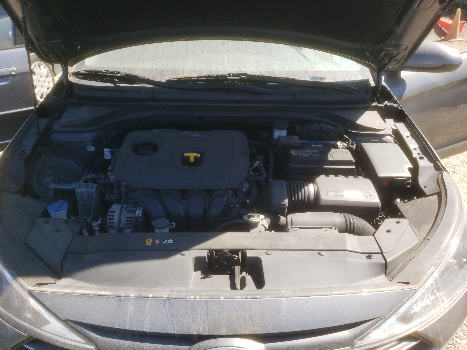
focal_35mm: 26
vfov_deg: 53.1
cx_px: 234
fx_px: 351
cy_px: 175
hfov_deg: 67.3
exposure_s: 1/909
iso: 50
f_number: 1.5
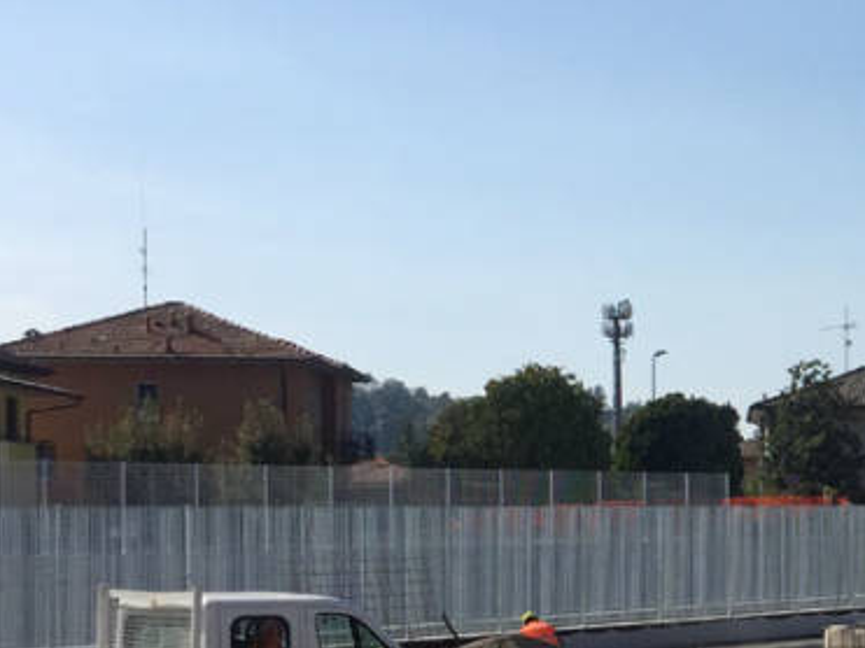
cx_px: 1042
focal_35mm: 80
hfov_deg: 22.5
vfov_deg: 18.3
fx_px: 1998
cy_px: 517
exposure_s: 1/3049
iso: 32
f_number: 2.2
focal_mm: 4.15
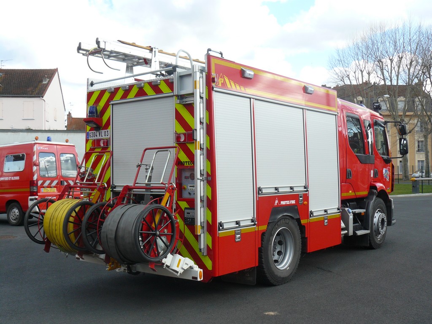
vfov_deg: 35.1
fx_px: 512
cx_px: 216
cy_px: 162
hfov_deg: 45.8
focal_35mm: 41
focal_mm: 6.8
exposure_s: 1/250
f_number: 4
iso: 100
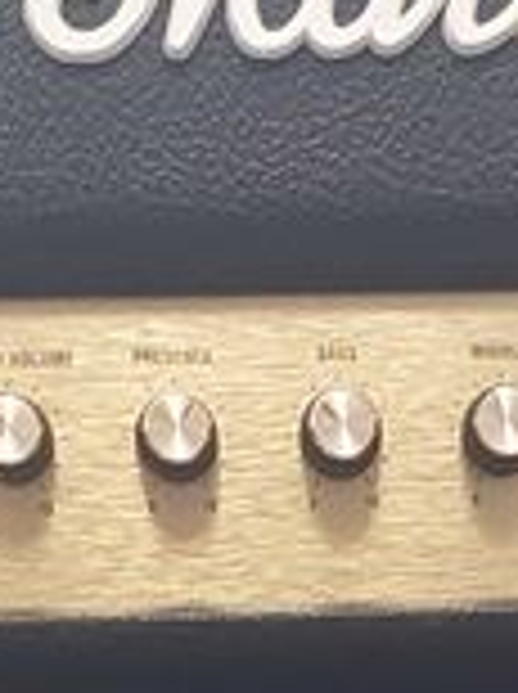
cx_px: 509
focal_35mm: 156
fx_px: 3121
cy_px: 1647
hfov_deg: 9.4
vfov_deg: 10.8
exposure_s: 1/25
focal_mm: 5.23
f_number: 1.8
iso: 500
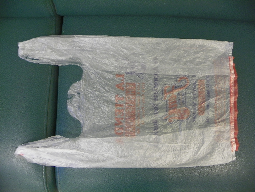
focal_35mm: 26
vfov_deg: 53.1
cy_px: 96
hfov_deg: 67.3
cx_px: 128
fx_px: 192
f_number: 2.8
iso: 125
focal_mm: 4.6
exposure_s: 1/30
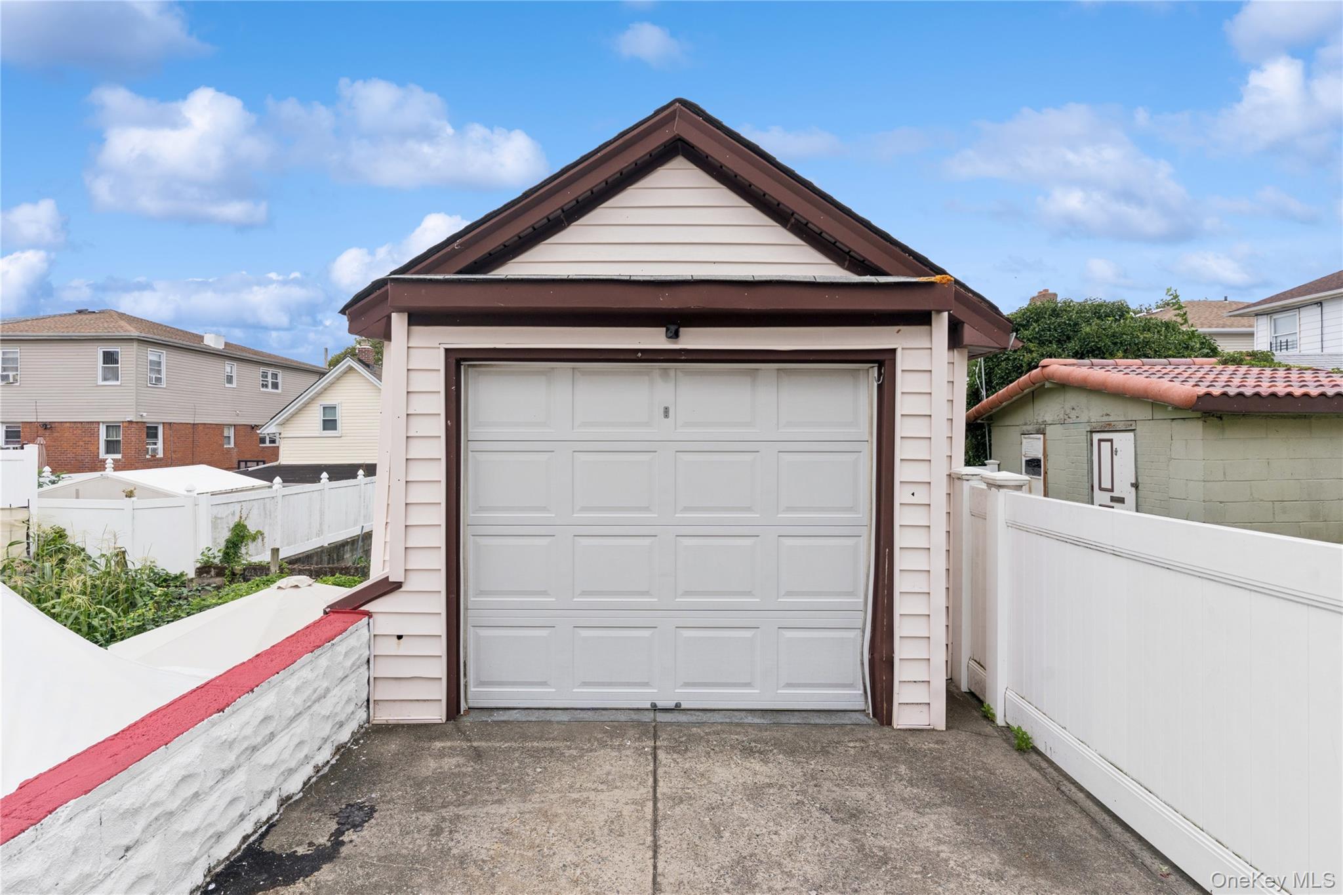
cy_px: 448
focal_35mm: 17
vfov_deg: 70.4
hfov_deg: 93.3
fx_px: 634
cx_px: 672
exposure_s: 1/1000
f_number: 8
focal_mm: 17
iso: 400
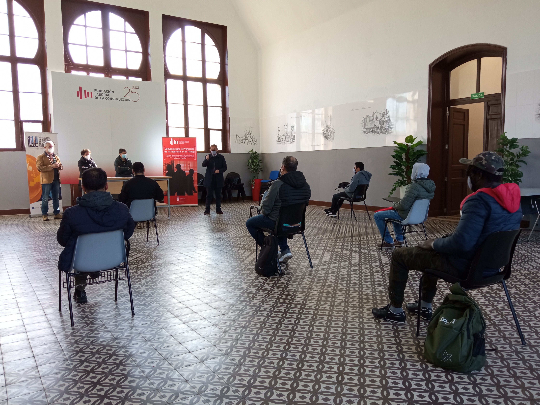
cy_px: 202
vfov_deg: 51.4
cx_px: 270
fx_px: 421
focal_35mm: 27
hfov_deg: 65.3
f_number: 2.2
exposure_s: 1/33.3
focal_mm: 3.79
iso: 121
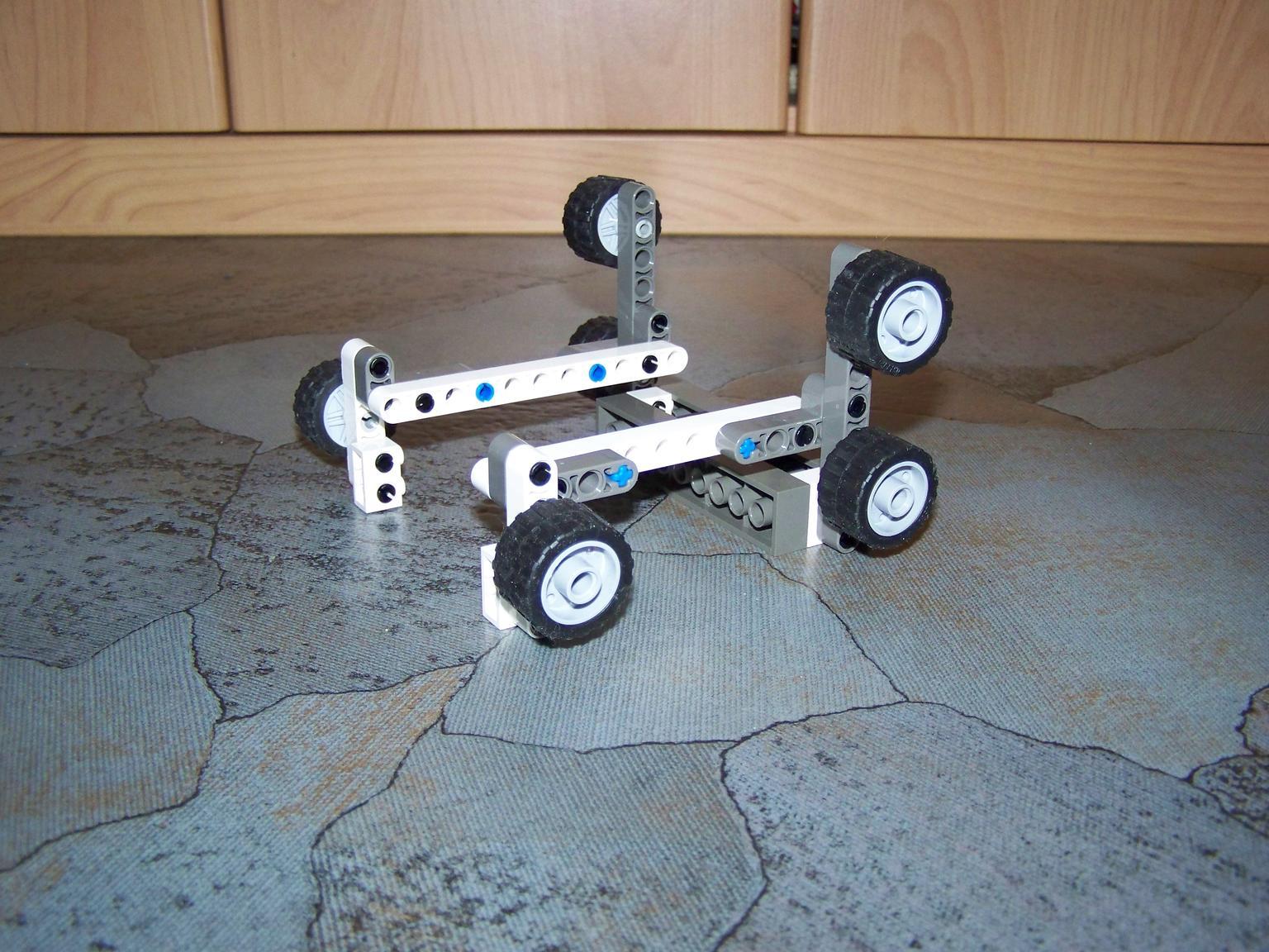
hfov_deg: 49.0
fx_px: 1393
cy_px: 476
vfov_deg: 37.7
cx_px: 634
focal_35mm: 38
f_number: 2.8
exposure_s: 1/30
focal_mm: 6.3
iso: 200
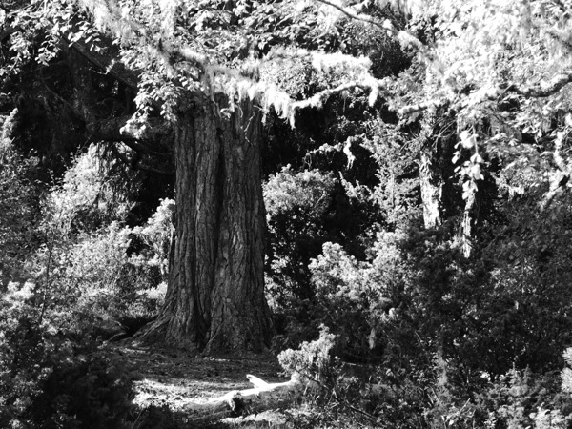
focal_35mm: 194
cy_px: 214
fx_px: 3206
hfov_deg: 10.2
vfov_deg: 7.7
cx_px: 286
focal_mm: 34.8
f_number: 5.5
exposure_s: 1/80
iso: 160
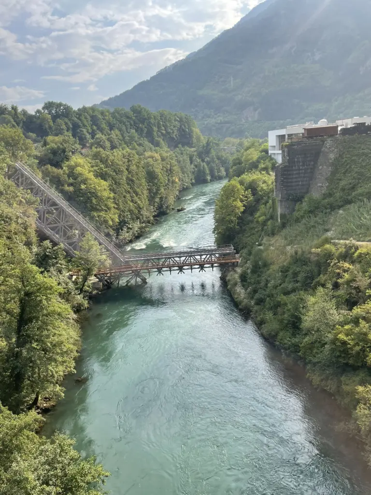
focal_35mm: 26
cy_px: 248
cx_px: 186
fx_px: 372
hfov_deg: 53.1
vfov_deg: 67.3
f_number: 1.6
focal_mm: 4.2
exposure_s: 1/1233
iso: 32
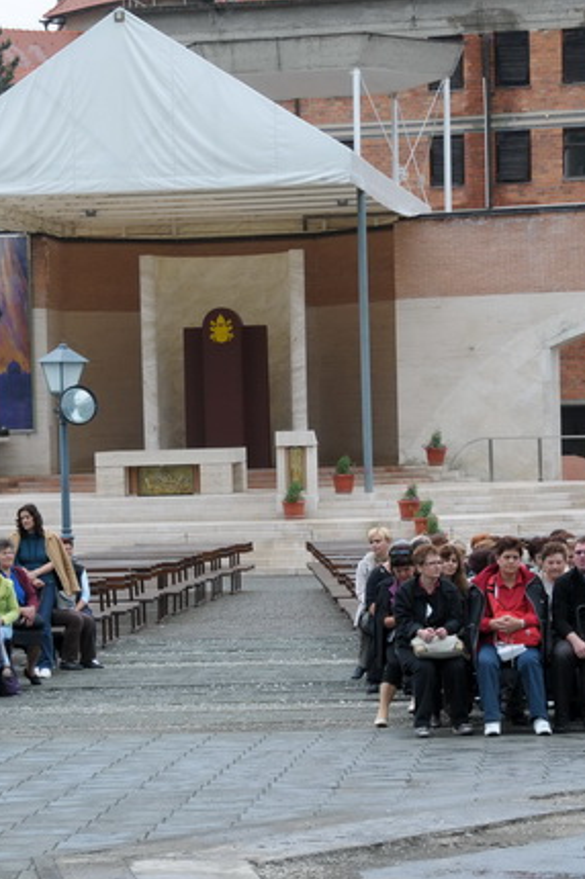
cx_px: 135
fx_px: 3320
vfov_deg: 15.1
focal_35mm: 136
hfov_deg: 10.0
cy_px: 440
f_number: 8
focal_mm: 60
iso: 200
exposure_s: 1/250
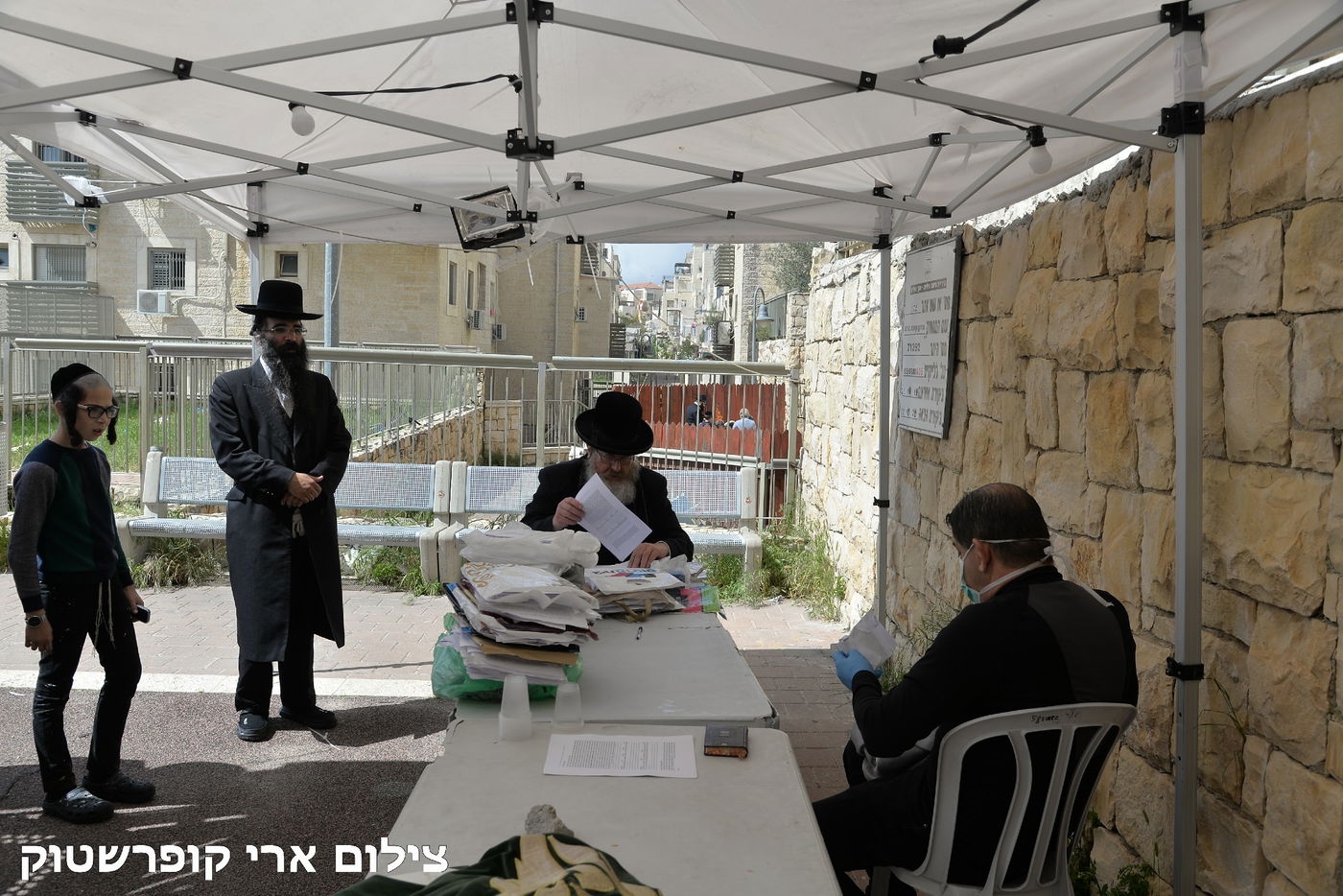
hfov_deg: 60.3
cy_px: 448
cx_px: 672
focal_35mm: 31
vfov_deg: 42.3
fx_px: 1157
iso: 100
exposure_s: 1/320
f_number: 6.3
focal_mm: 31
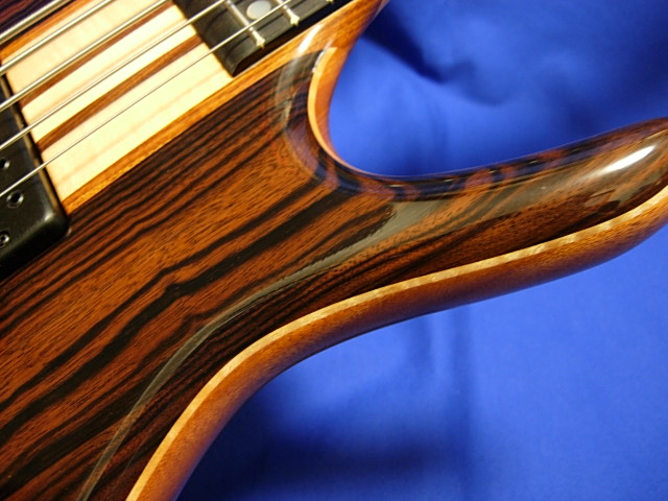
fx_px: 695
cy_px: 250
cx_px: 334
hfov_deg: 51.4
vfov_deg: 39.7
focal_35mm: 36
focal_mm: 7.5
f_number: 2.7
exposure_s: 1/4
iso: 137
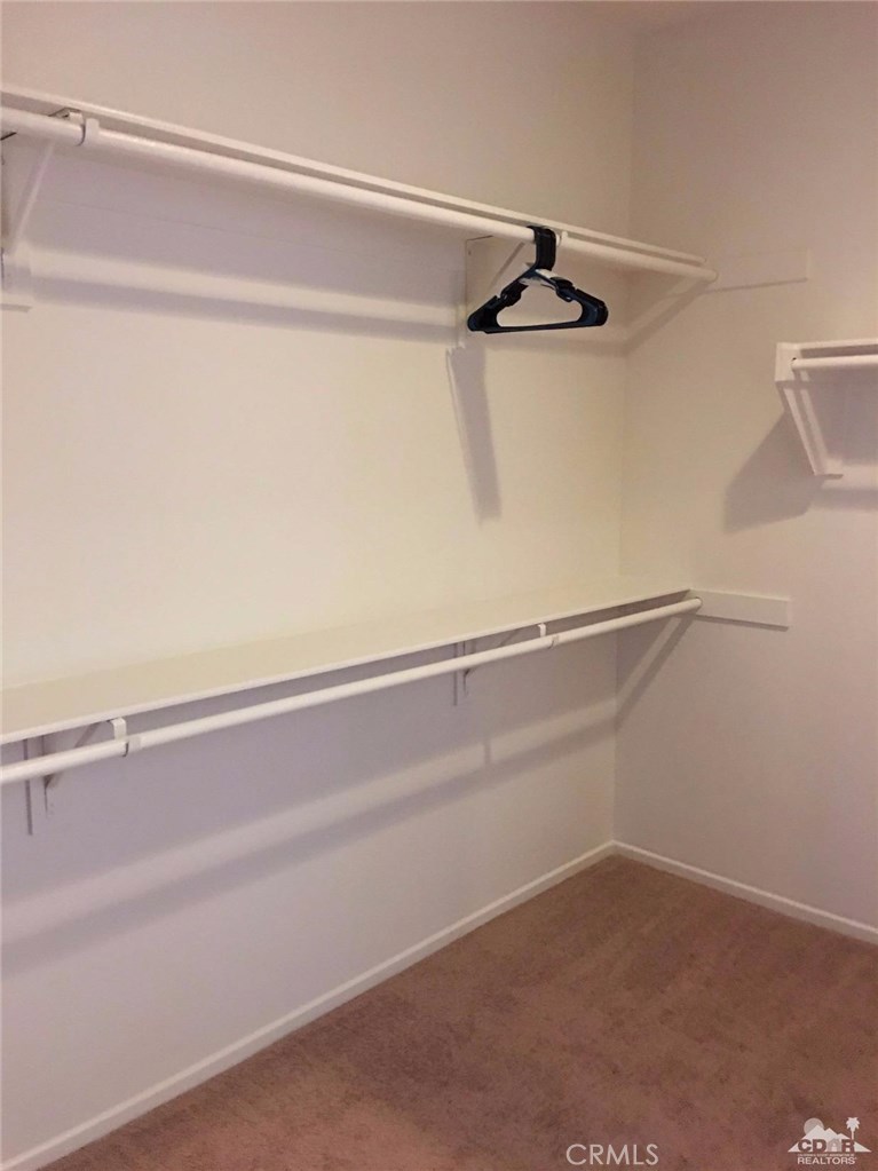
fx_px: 981
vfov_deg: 61.7
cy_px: 586
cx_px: 439
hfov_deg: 48.2
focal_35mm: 29
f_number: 2.2
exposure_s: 1/4
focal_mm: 4.15
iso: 100
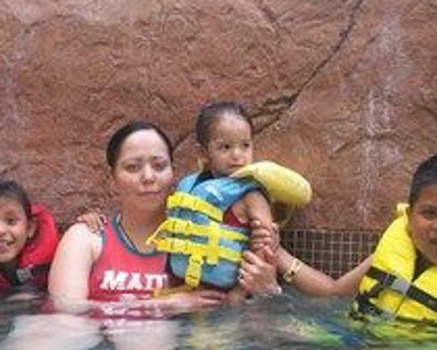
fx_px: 841
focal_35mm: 65
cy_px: 240
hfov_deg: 29.1
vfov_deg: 23.4
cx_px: 202
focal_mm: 6.3
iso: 80
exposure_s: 1/40
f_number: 4.5
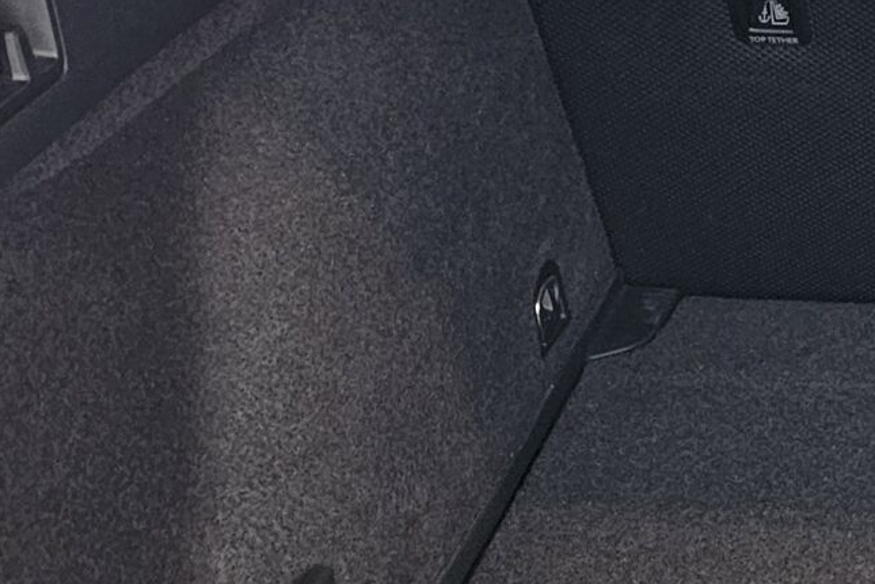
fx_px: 2309
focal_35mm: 95
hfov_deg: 19.4
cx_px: 1201
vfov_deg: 13.8
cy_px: 759
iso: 800
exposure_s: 1/24
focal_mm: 6.3
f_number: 1.7
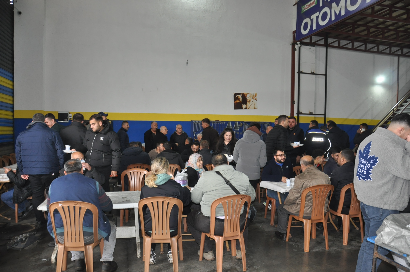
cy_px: 136
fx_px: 307
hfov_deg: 67.4
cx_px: 205
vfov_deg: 47.8
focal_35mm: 27
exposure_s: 1/60
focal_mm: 18
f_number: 3.5
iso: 800
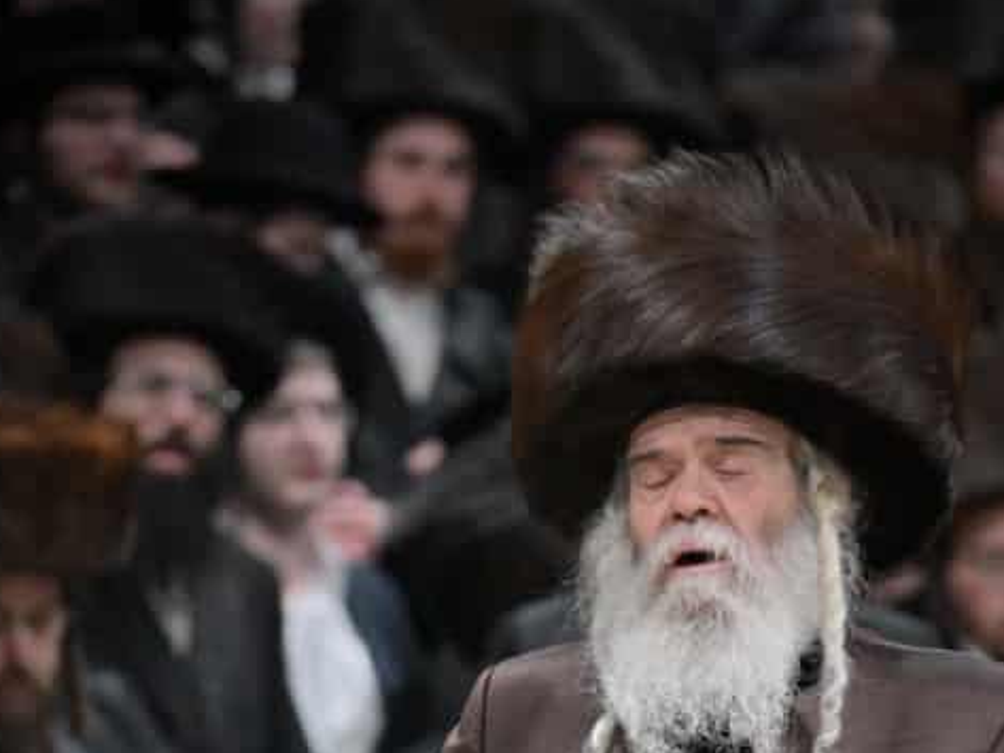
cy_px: 967
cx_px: 591
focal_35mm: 354
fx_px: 10270
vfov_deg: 4.2
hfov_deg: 5.6
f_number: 2.8
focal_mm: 170
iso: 1600
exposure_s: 1/400
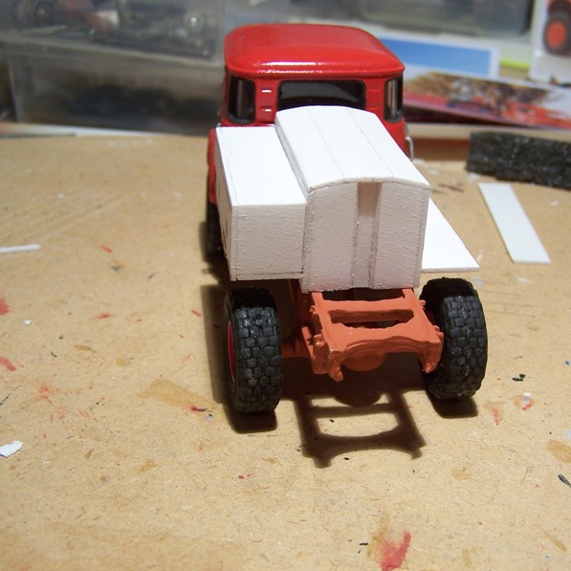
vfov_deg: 37.6
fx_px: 840
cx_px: 357
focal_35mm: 45
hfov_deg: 37.3
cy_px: 286
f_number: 2.8
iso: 80
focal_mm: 6.3
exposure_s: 1/30
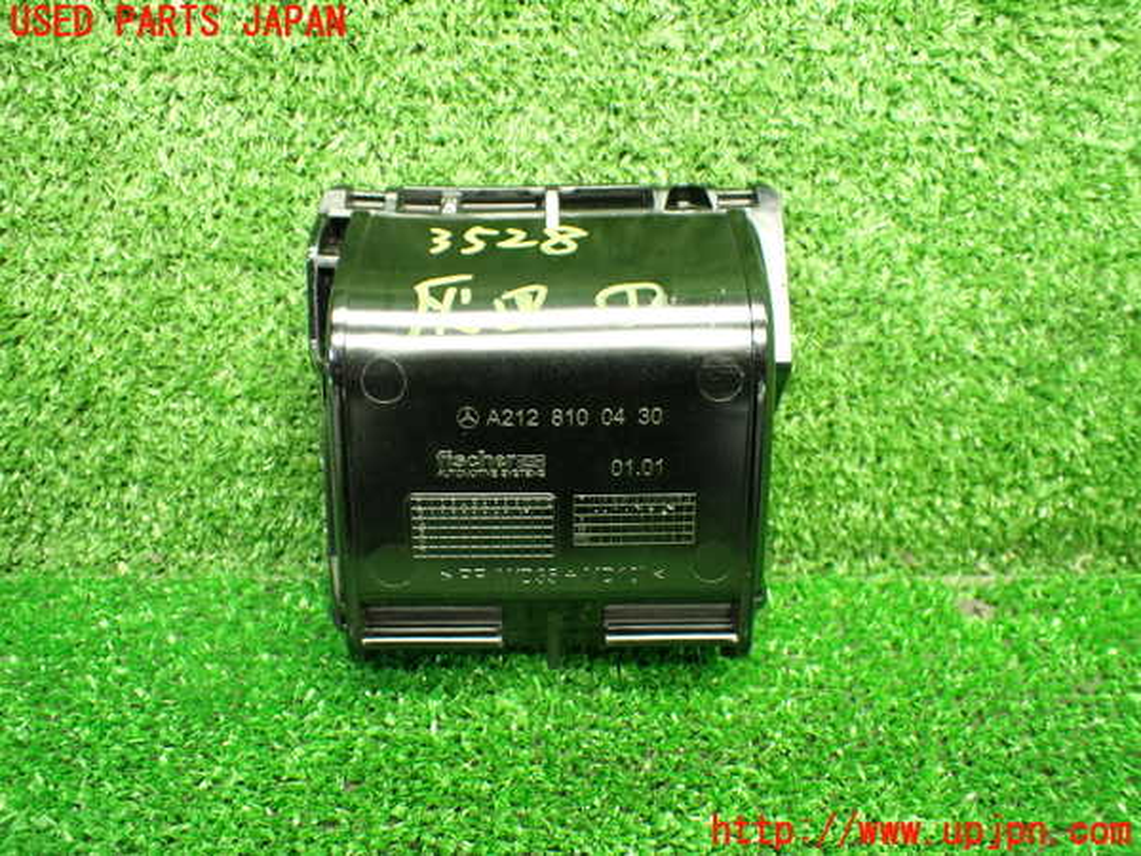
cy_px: 428
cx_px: 570
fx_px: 989
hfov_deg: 60.0
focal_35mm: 30
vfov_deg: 46.8
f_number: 2.3
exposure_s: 1/40
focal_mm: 5.4
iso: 800
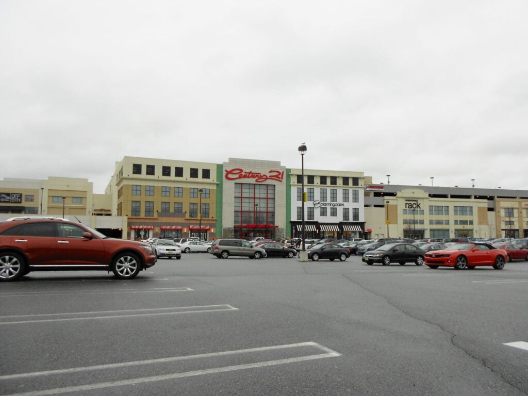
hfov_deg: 67.3
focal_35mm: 26
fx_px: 397
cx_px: 264
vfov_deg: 53.1
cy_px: 198
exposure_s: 1/400
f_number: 3.2
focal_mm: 4.6
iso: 80
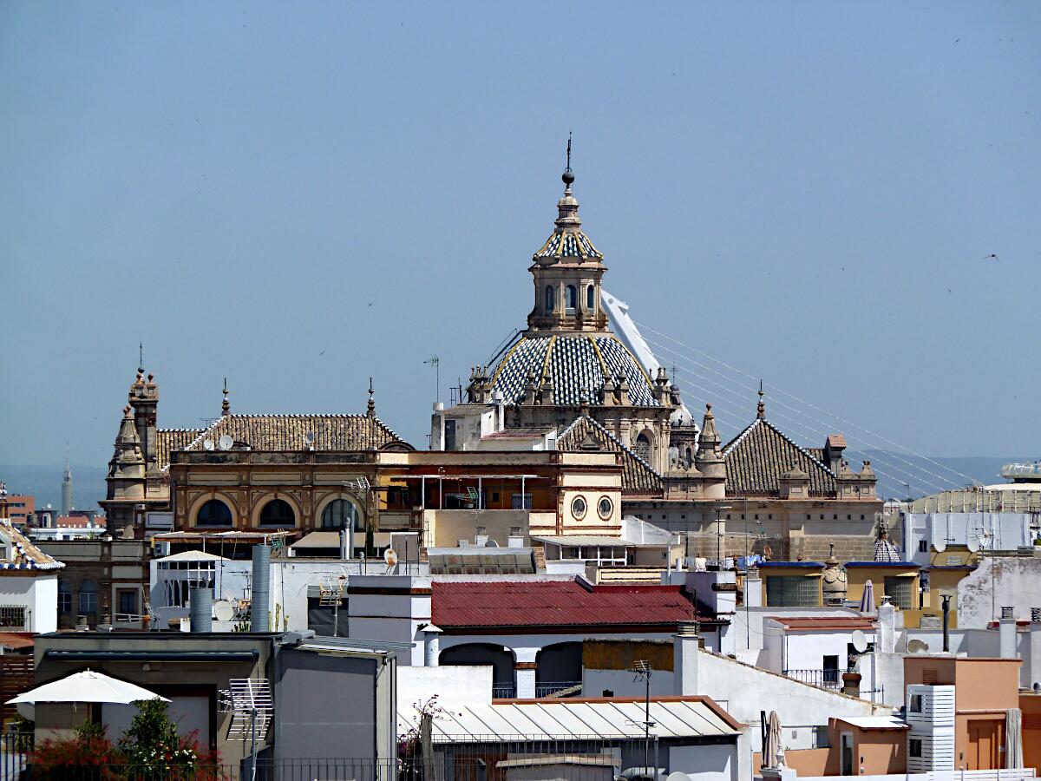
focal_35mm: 225
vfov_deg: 6.6
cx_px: 520
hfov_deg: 8.8
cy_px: 390
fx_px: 6766
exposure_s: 1/640
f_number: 5.6
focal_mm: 37
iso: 80
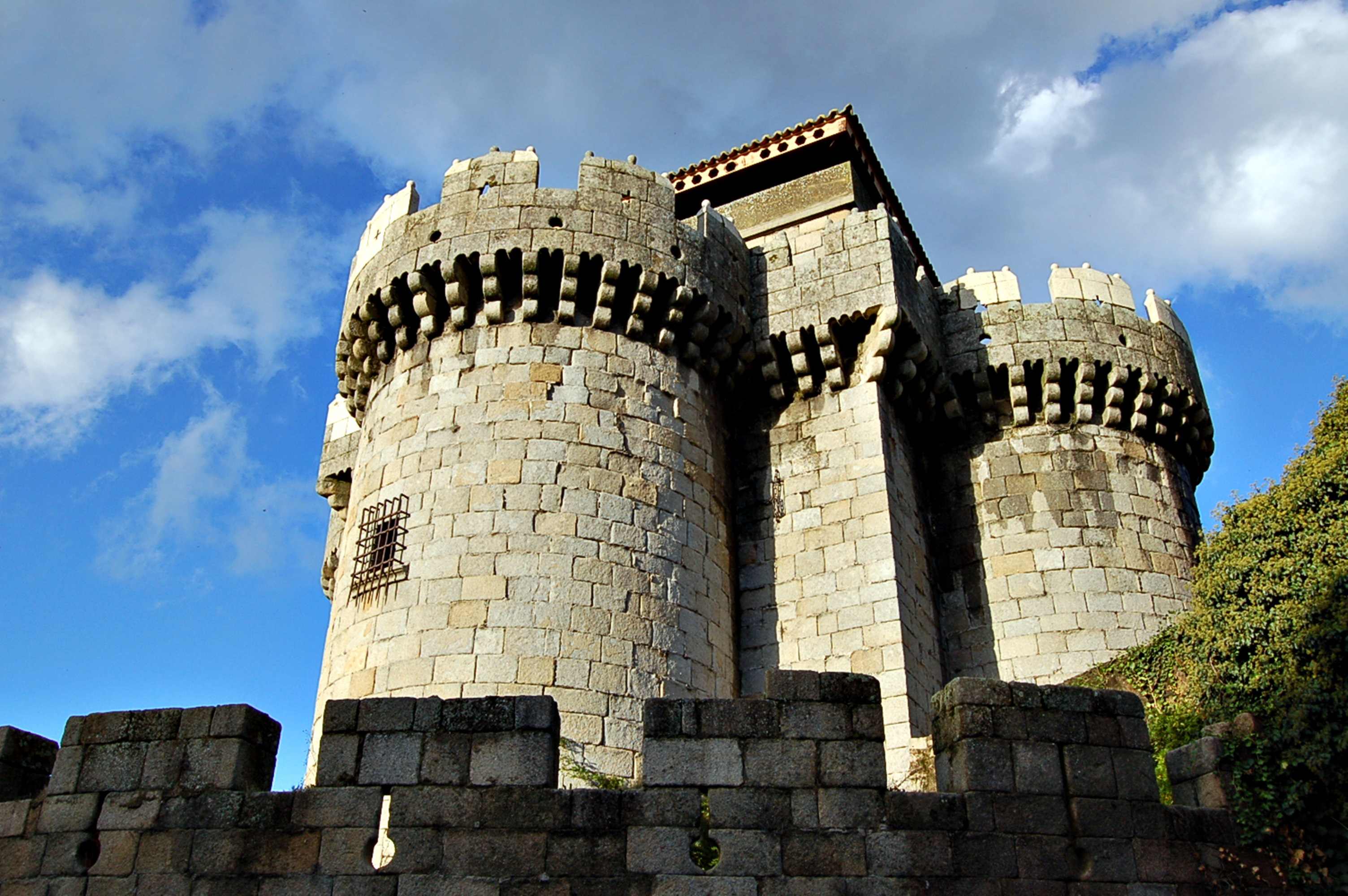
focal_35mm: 28
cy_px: 448
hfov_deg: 64.6
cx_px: 674
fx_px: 1066
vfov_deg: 45.6
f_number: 10
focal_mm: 19
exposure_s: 1/250
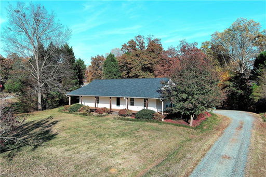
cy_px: 88
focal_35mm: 29
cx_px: 133
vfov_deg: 44.9
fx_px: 214
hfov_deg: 63.7
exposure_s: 1/909
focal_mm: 10.57
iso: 100
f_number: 2.8
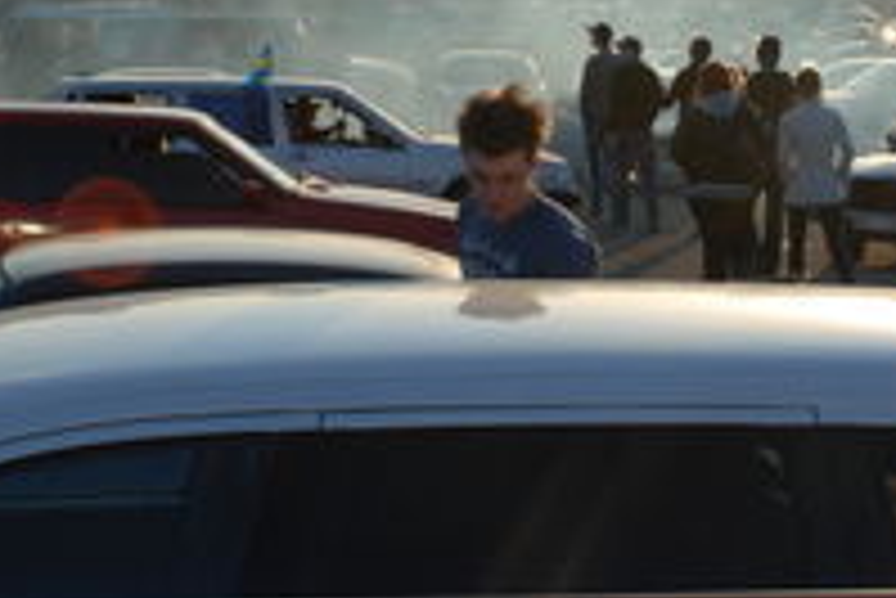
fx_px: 2167
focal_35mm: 87
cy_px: 45
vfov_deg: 15.5
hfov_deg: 23.3
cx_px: 387
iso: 100
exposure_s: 1/250
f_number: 8
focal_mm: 18
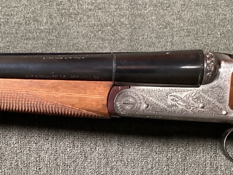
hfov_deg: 27.6
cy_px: 150
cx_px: 81
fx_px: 471
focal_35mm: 70
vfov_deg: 20.7
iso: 320
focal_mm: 3.3
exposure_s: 1/30
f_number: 2.4
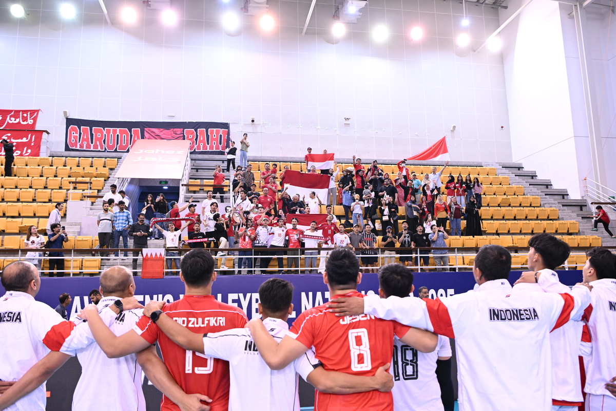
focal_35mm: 31
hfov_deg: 60.3
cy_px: 206
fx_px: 530
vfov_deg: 42.3
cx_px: 308
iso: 2500
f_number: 5
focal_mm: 31
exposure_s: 1/200
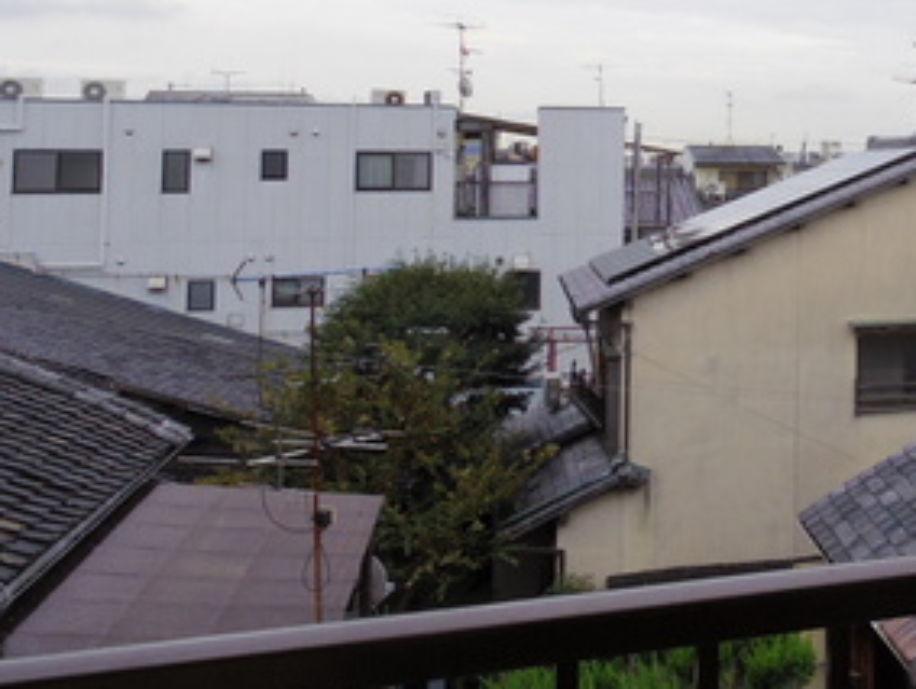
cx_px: 968
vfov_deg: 33.1
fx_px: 1113
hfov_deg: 38.3
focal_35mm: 42
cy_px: 102
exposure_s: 1/320
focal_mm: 3.8
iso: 200
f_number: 4.5
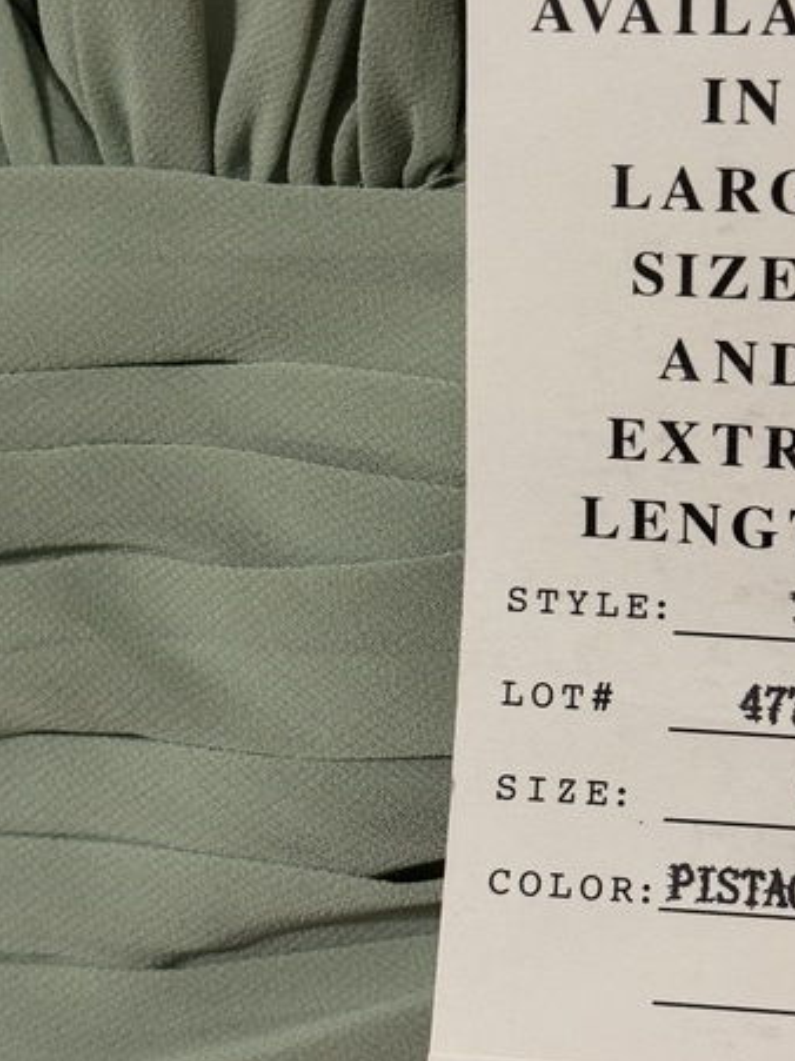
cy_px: 534
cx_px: 497
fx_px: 2543
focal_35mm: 83
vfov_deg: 23.6
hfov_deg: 17.7
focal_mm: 6.76
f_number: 1.78
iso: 250
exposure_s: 1/40
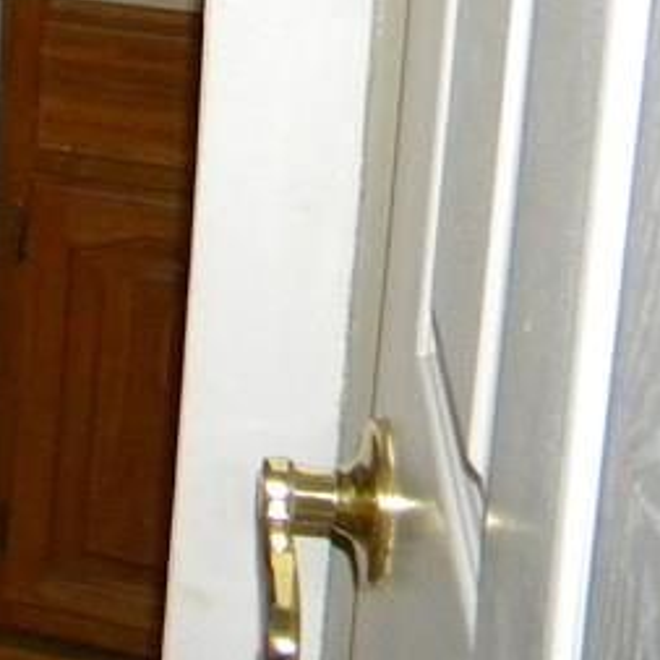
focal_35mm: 100
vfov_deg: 16.1
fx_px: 2157
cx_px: -608
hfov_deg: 14.7
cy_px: -295
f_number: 3.5
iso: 400
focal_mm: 5
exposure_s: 1/26
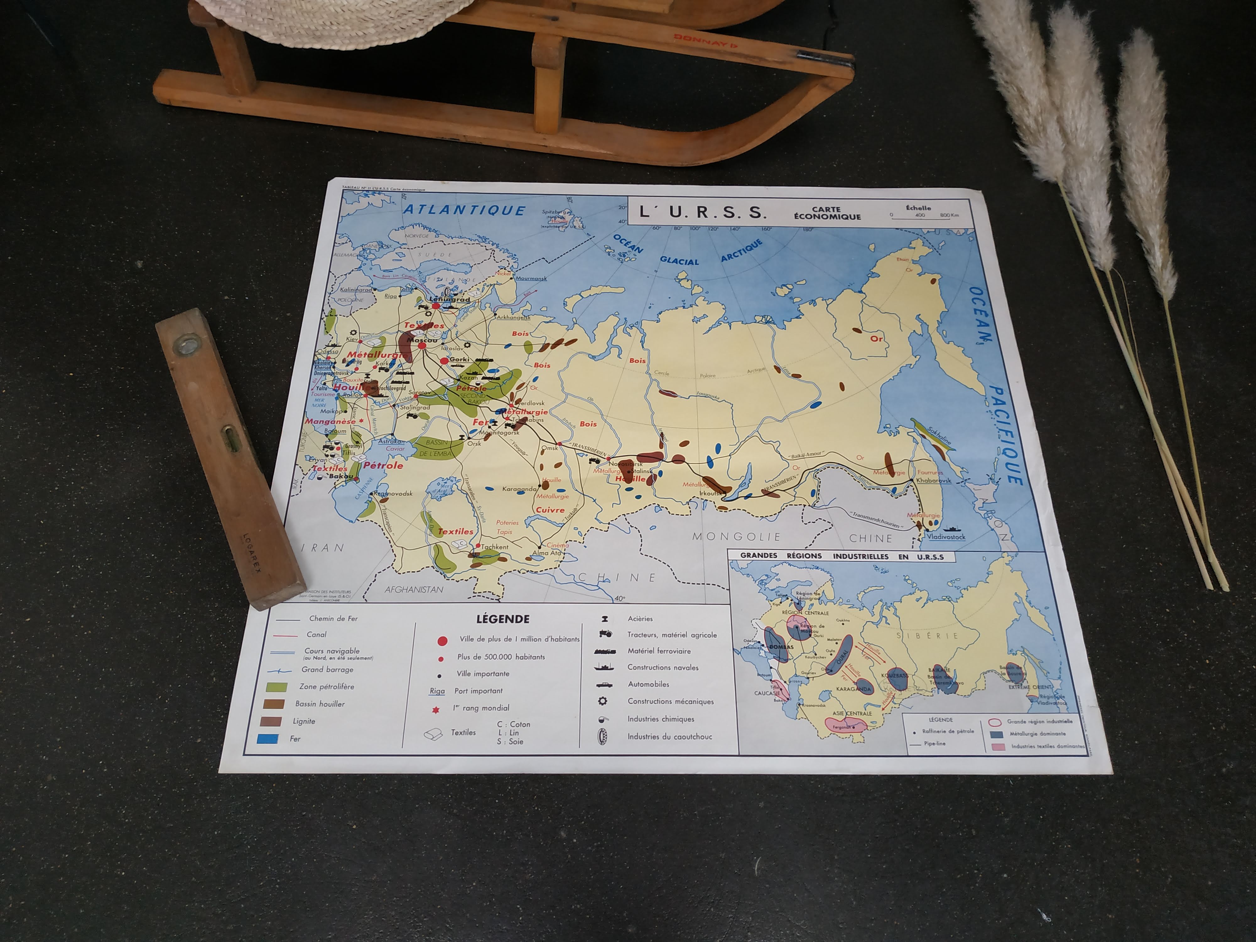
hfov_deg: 71.6
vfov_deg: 56.8
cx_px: 628
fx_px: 871
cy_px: 471
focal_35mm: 24
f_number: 1.9
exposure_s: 1/20
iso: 400
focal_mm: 3.94
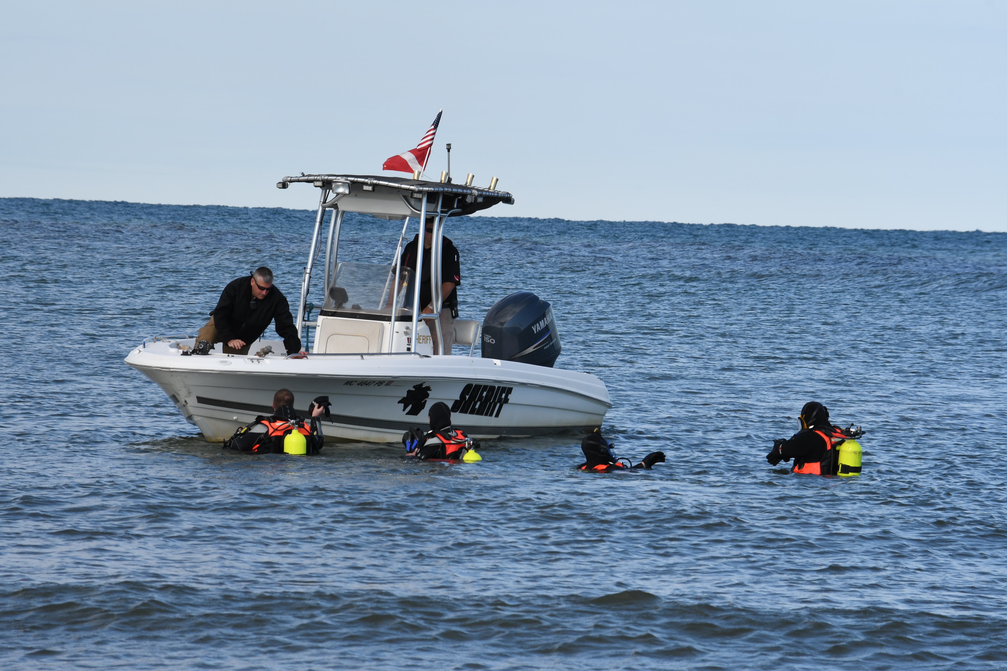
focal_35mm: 270
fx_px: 7552
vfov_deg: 5.1
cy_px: 336
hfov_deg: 7.6
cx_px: 504
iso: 400
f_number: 14
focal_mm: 180
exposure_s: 1/400
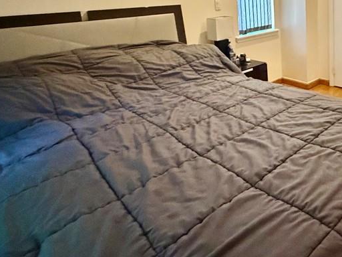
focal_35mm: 28
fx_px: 277
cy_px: 43
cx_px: 261
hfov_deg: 59.6
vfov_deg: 46.5
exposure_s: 1/60
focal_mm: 2.22
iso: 1000
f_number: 2.2
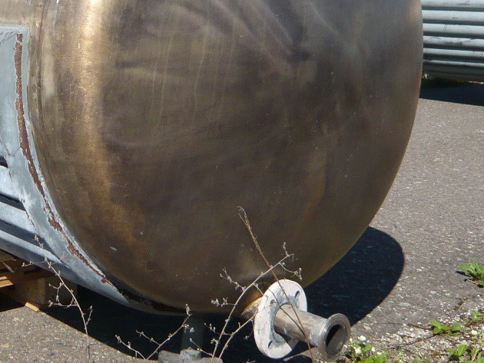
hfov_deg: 28.8
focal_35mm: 65
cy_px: 58
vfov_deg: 22.2
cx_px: 65
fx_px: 909
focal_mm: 4.6
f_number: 8
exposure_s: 1/200
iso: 100
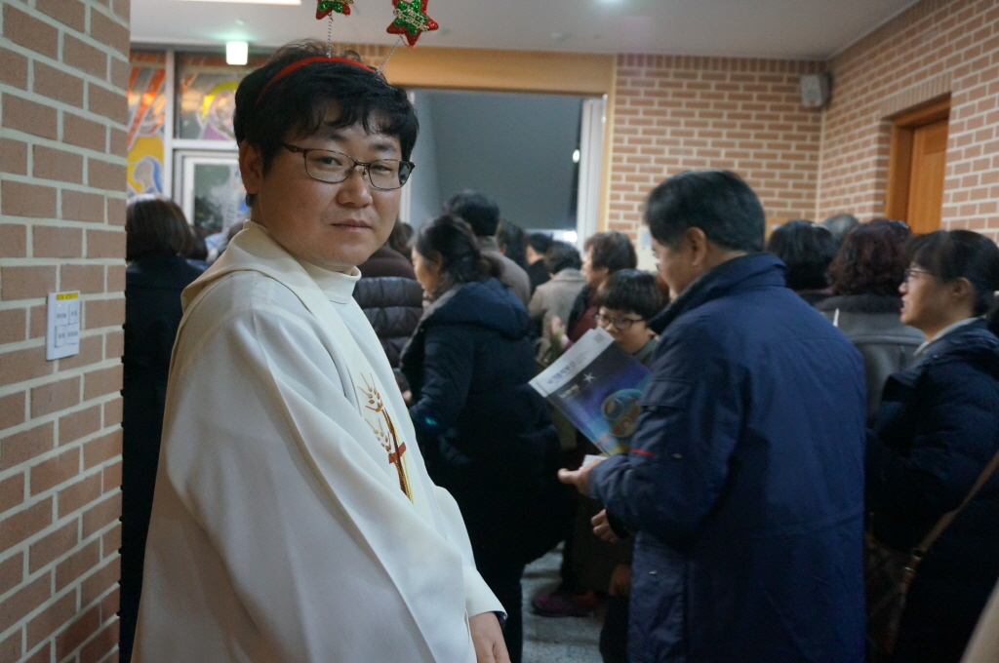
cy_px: 332
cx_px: 500
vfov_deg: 38.3
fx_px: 956
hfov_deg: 55.2
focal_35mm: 34
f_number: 4
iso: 3200
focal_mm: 23
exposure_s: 1/60
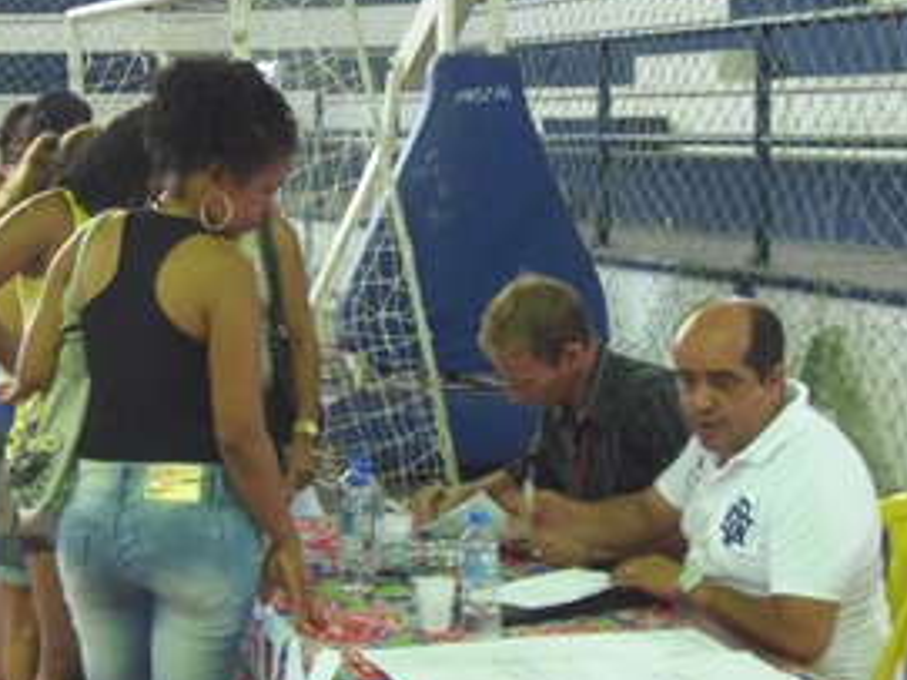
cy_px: 379
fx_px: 2121
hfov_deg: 23.7
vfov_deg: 18.2
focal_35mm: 81
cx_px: 171
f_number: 3.8
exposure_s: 1/13
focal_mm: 9.1
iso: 400
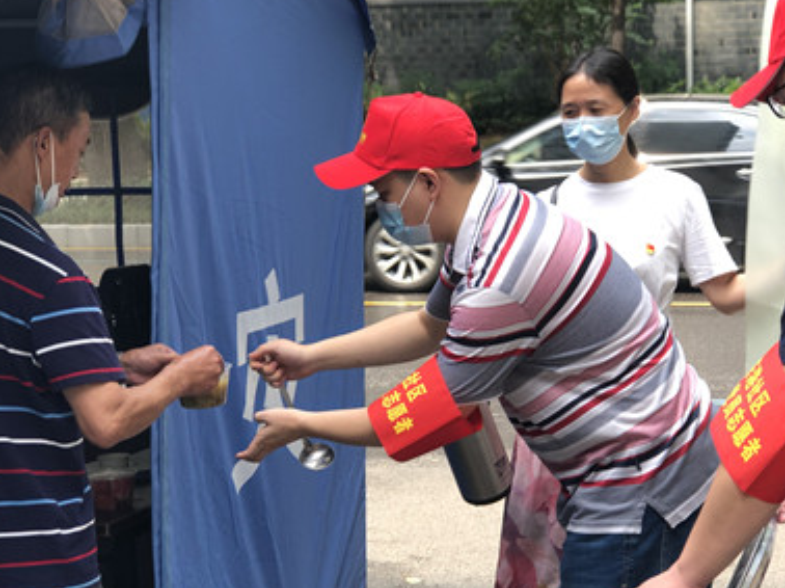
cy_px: 397
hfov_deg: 23.6
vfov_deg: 17.7
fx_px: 1881
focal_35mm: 83
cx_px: 424
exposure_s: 1/120
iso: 25
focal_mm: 6.6
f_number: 2.8
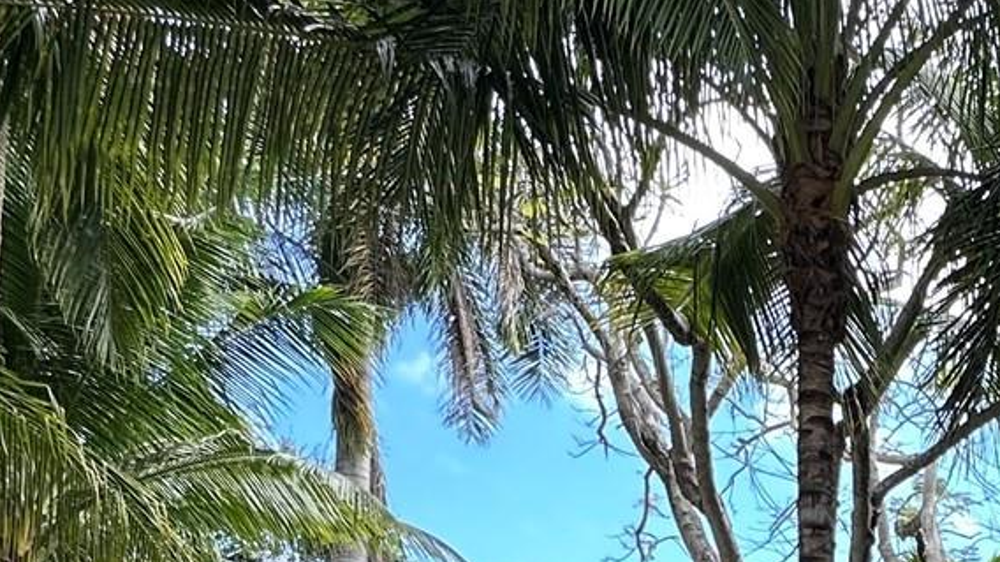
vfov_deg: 17.4
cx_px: 1083
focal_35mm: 55
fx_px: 1458
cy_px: 1036
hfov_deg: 33.4
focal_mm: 2.22
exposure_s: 1/192
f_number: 2.2
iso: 40
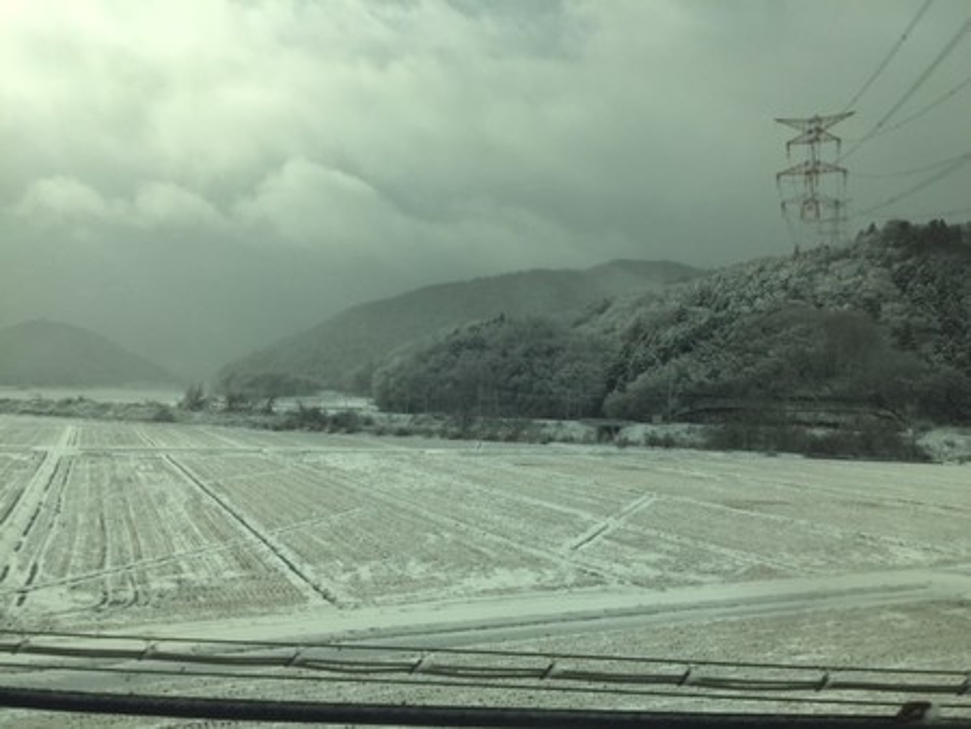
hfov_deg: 61.6
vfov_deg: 48.3
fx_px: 814
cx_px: 486
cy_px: 364
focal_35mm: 29
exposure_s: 1/4950
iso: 32
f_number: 2.2
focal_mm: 4.15
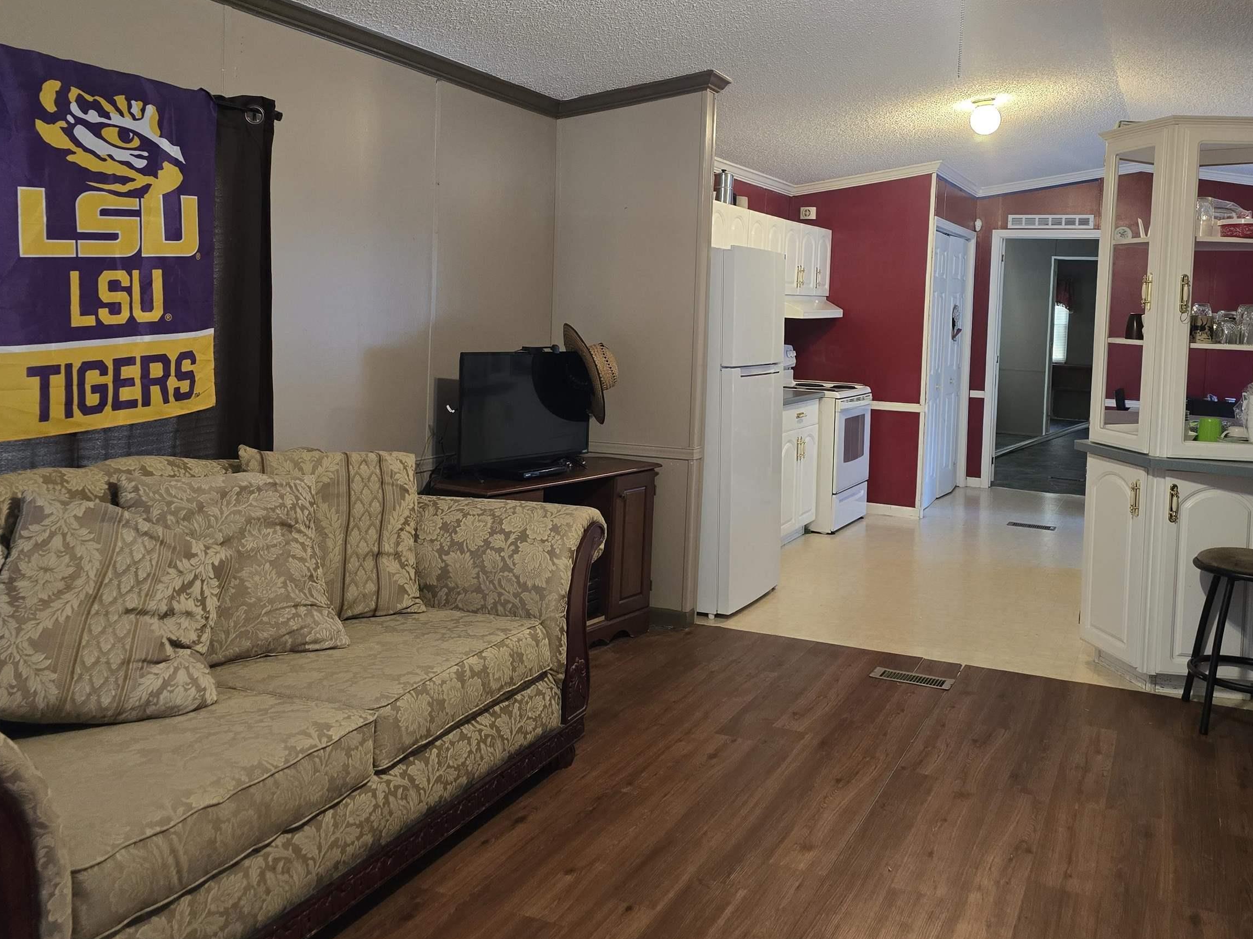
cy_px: 366
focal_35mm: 31
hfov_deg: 58.2
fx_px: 1122
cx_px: 707
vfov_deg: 45.1
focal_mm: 6.3
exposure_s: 1/60
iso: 640
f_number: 1.7
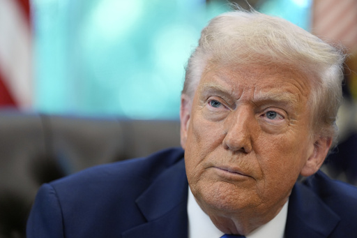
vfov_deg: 6.9
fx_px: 1983
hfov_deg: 10.3
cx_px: 178
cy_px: 119
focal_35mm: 200
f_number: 2.8
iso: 2500
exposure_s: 1/250
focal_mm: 200
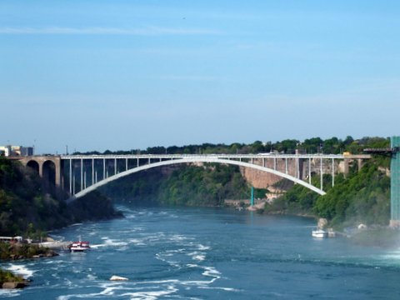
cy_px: 150
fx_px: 1156
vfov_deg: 14.8
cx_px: 200
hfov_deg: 19.6
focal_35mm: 100
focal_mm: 21.2
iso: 100
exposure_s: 1/800
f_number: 5
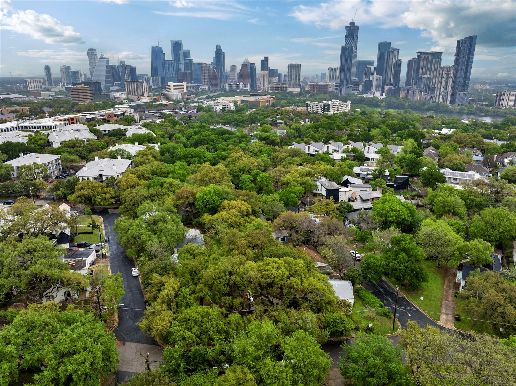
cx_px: 258
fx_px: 358
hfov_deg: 71.6
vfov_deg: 56.8
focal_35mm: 24
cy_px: 193
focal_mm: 12.29
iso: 100
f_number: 5
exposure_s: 1/500
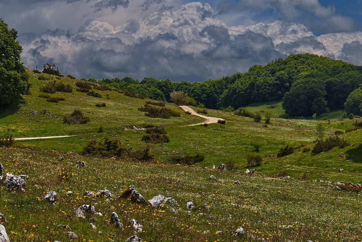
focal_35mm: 113
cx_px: 163
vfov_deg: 12.1
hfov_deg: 18.1
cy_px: 49
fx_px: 1136
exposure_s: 1/1000
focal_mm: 60
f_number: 8
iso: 100
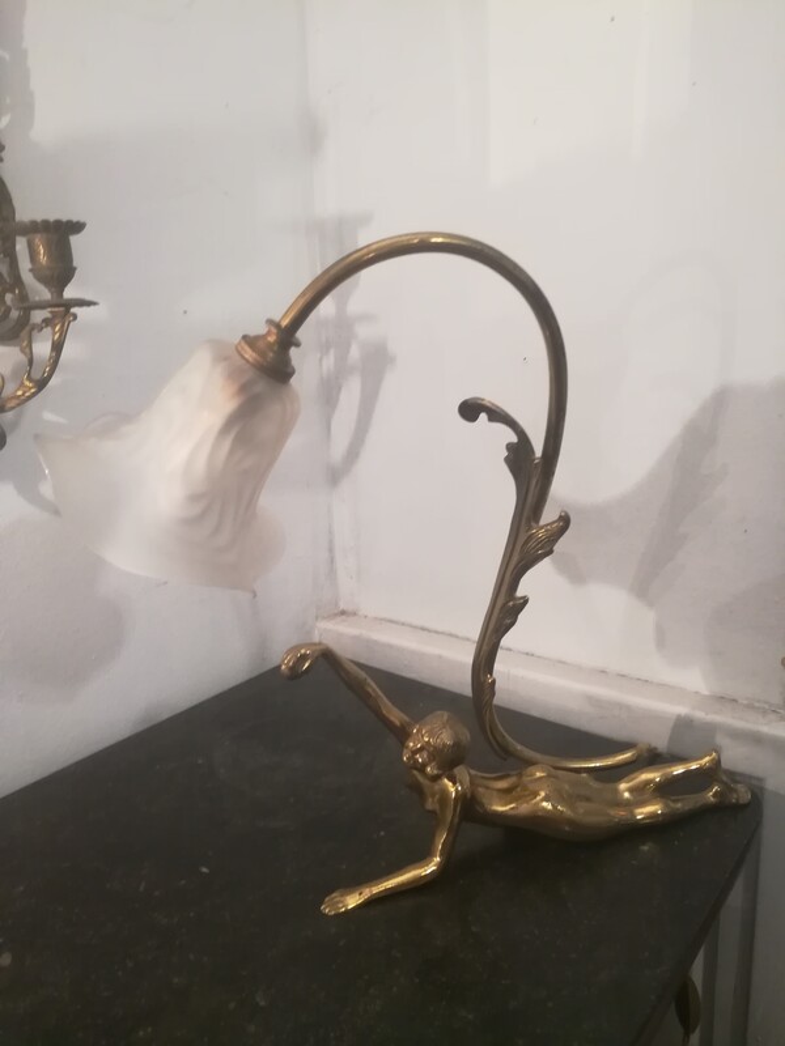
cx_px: 392
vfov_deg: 67.3
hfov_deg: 53.1
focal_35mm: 26
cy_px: 523
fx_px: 786
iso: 320
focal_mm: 3.83
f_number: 2.2
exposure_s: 1/25
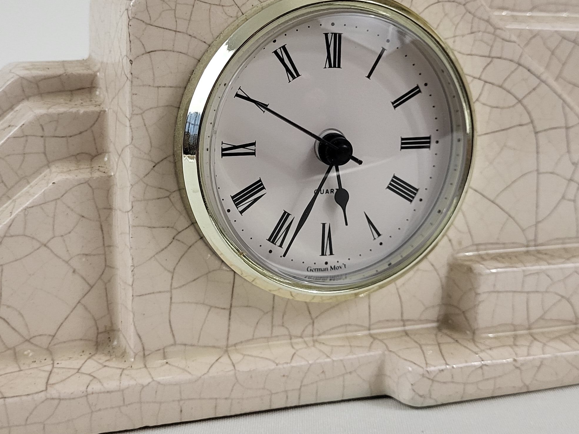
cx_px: 268
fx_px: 887
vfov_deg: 27.5
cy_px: 172
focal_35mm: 53
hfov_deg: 36.1
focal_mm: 5.4
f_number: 1.8
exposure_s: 1/100
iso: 320
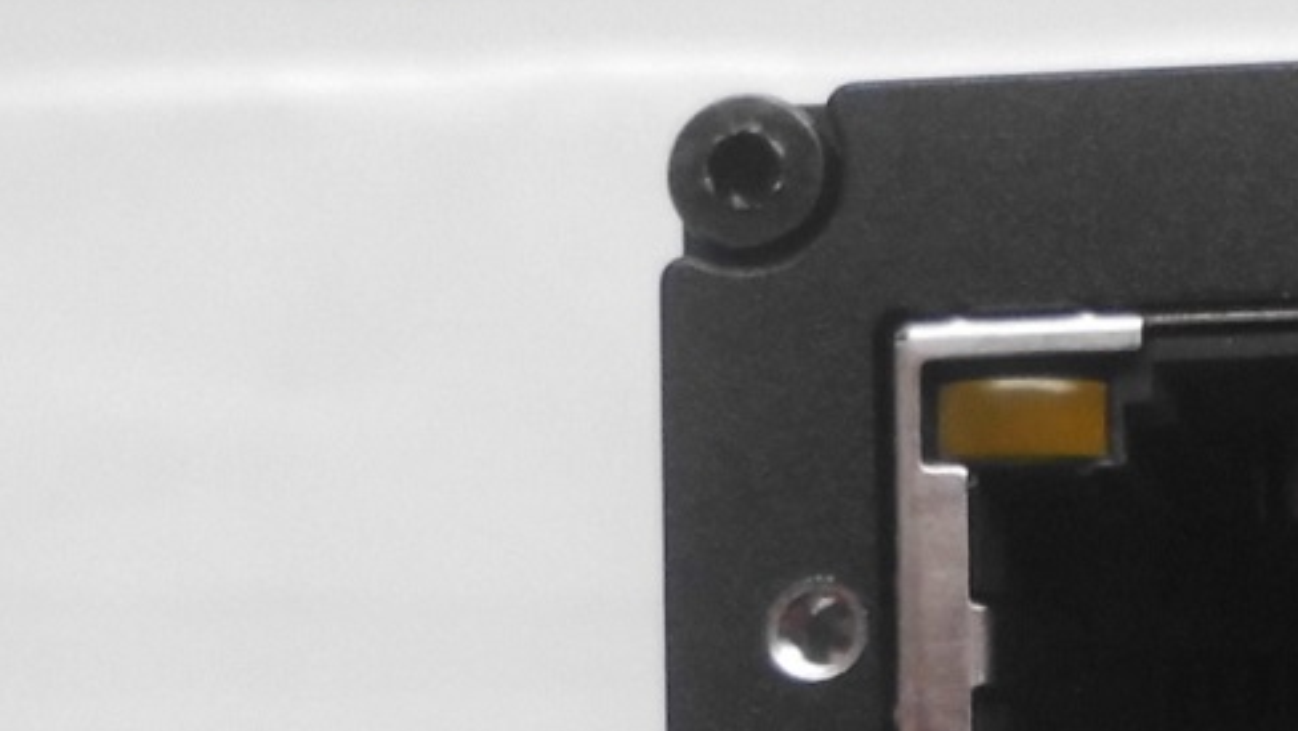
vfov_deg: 10.4
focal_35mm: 116
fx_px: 3994
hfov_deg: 17.2
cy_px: 683
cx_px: 1758
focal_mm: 4.6
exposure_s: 1/60
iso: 200
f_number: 3.2
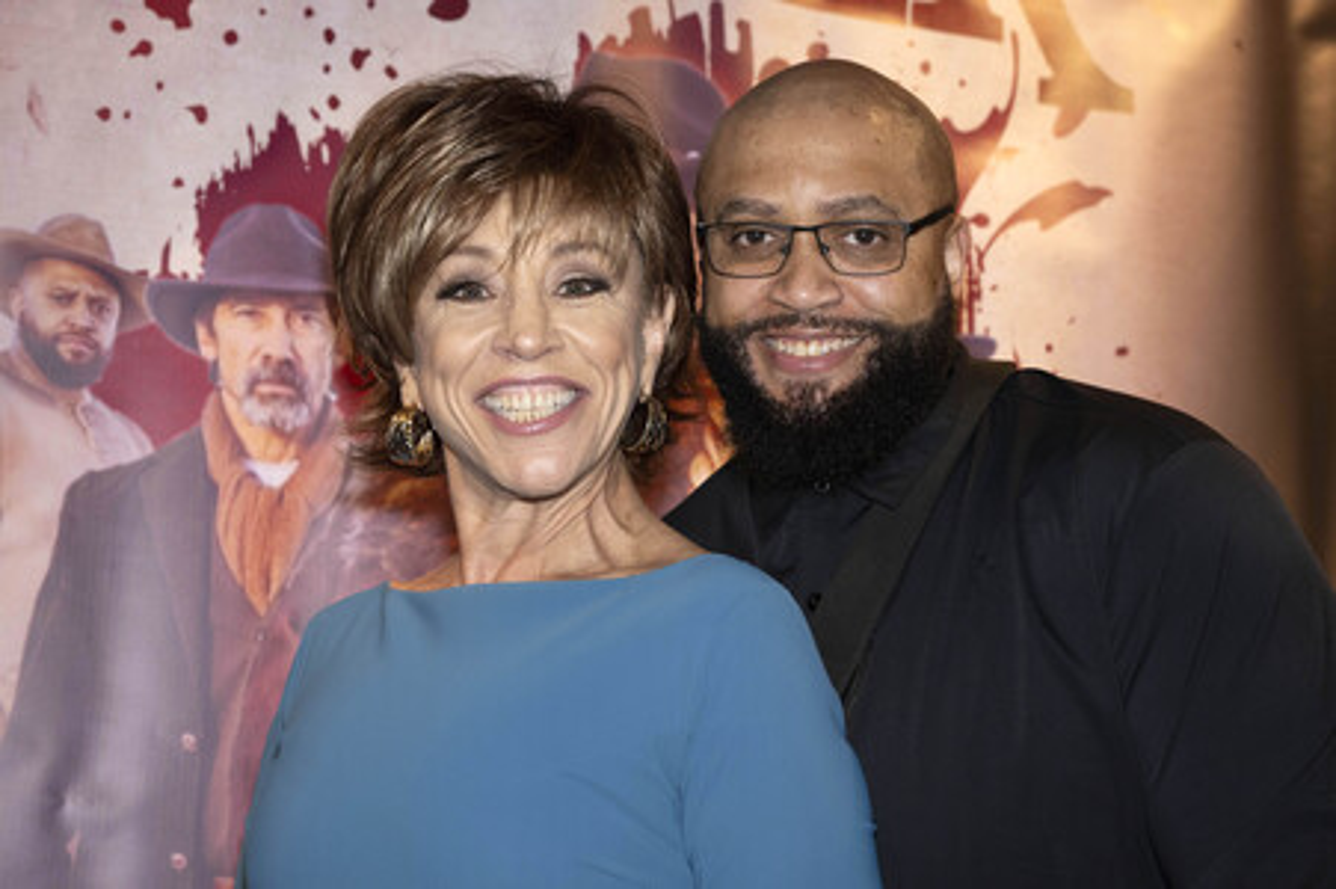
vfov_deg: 21.9
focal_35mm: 62
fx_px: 2299
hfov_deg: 32.4
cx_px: 668
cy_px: 444
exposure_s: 1/200
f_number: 5
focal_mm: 62
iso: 800
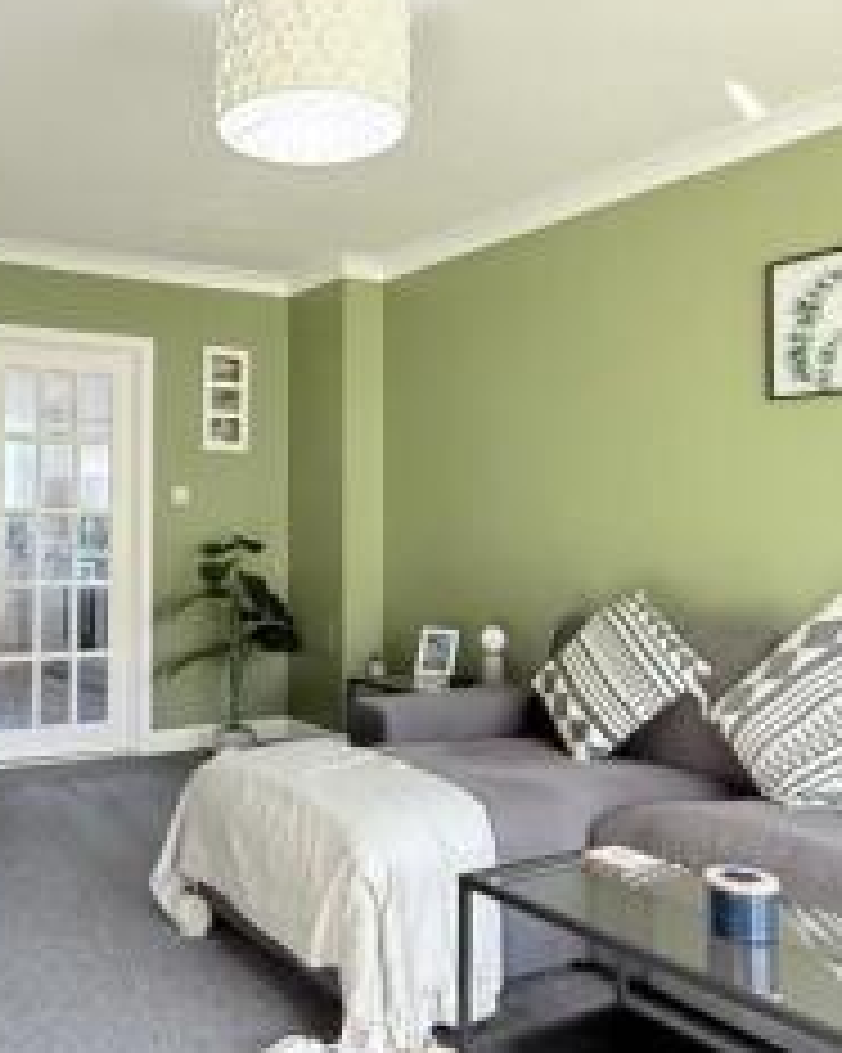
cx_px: 236
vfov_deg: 52.8
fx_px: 1060
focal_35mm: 34
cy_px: 493
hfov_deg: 42.3
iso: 200
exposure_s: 1/99
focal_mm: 2.22
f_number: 2.2
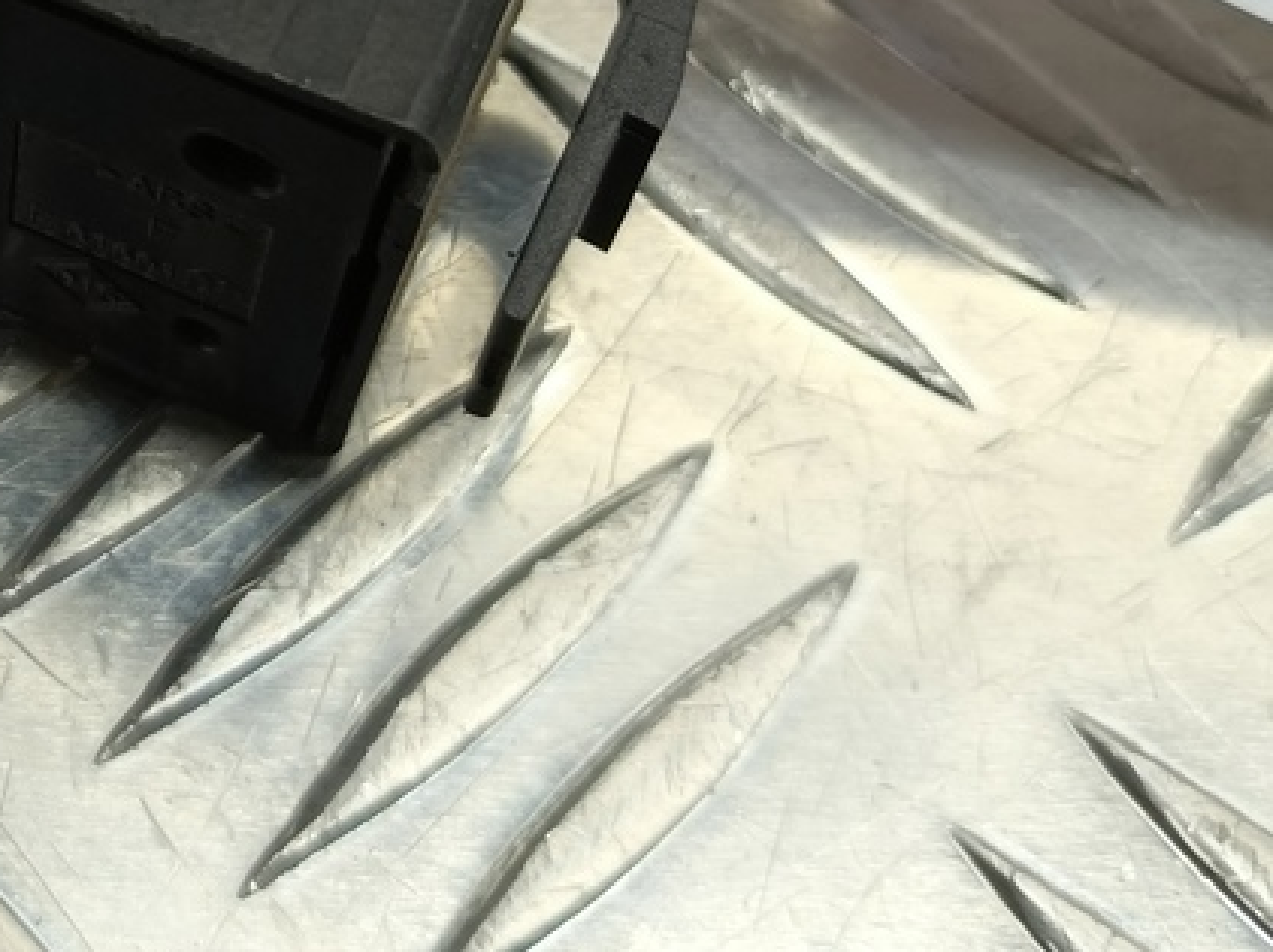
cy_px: -196
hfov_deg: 31.0
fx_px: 2058
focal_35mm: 56
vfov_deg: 23.7
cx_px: -94
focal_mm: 4.11
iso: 124
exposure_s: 1/50
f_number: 1.6
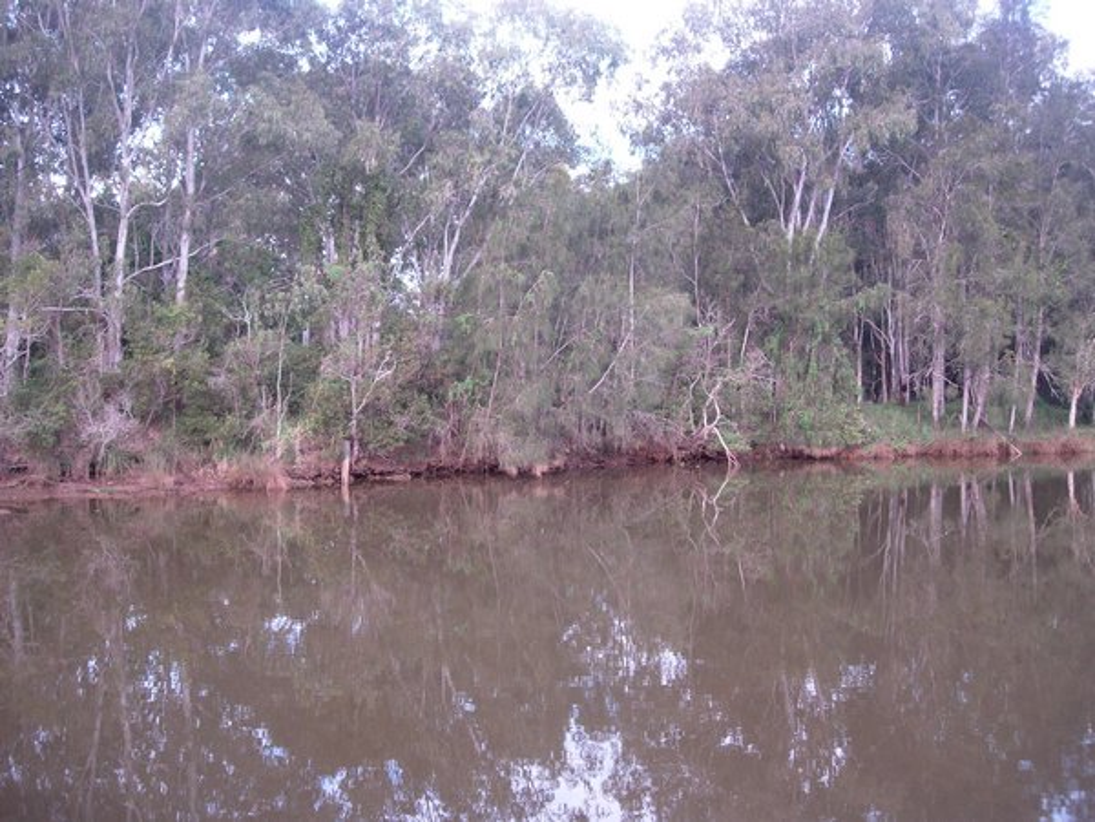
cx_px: 548
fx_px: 1202
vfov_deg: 37.7
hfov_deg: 49.0
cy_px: 411
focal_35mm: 38
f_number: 2.8
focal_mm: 7.8
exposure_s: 1/114
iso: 79
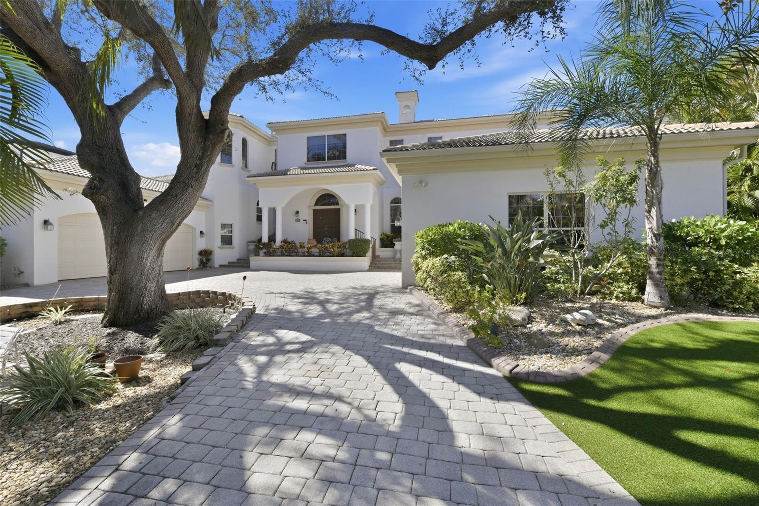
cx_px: 380
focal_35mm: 14
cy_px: 253
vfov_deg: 81.2
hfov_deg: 104.3
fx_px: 295
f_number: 9
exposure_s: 1/160
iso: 100
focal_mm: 14
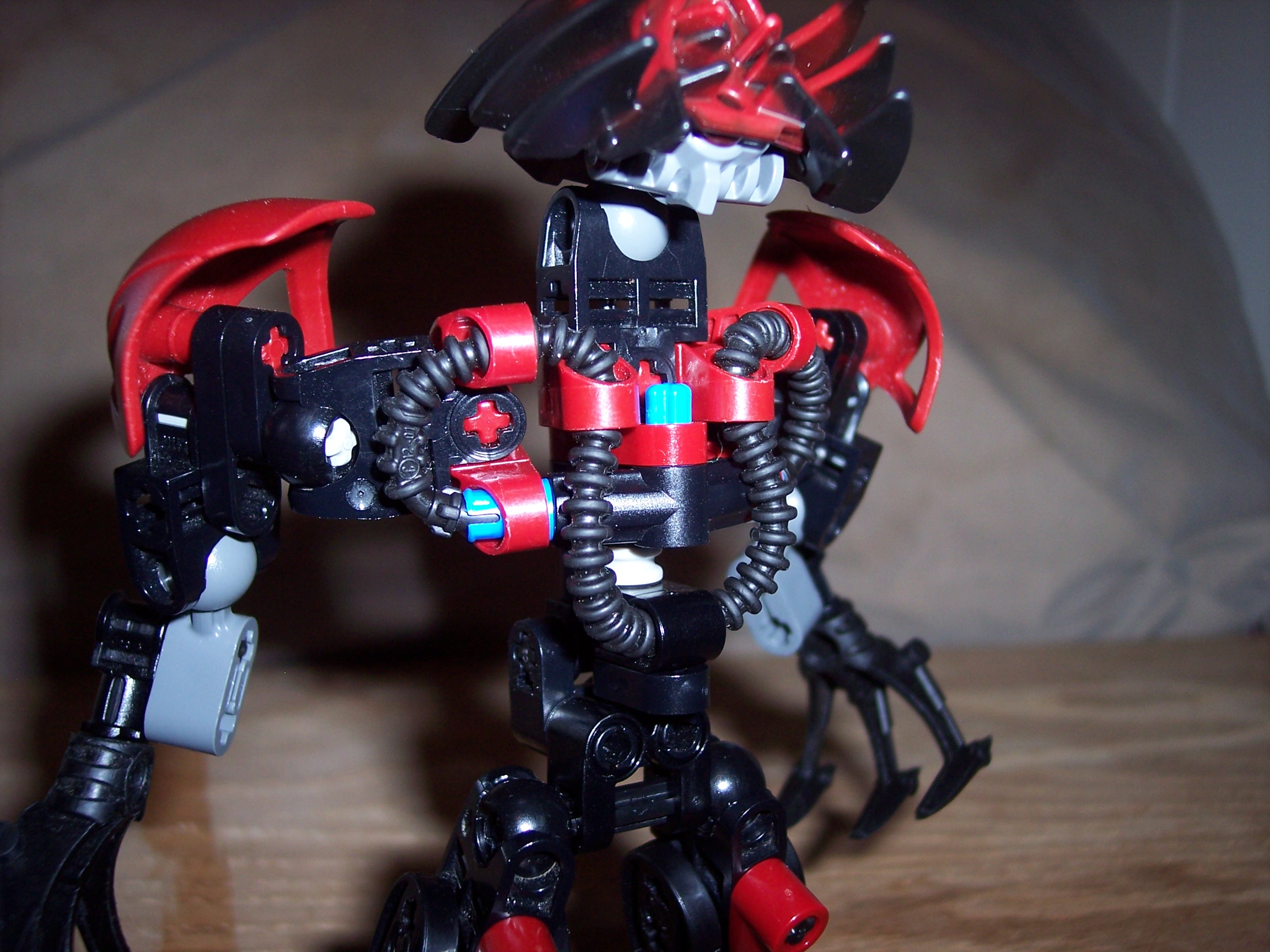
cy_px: 476
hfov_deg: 47.9
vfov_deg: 36.8
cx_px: 635
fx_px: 1431
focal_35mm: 39
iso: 100
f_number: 2.8
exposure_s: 1/60
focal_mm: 8
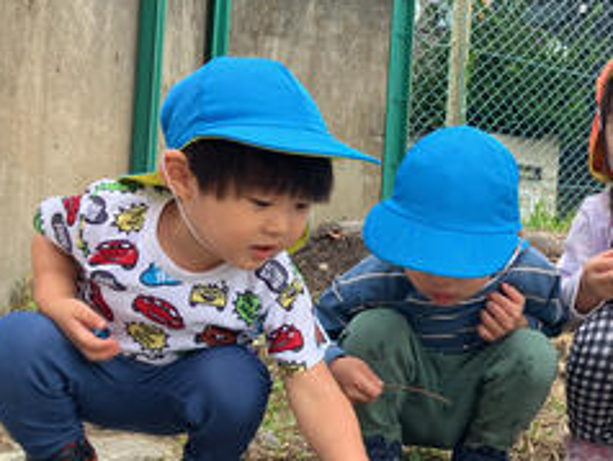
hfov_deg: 39.0
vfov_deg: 30.9
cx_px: 484
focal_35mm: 47
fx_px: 833
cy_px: 252
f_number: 1.8
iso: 25
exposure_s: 1/121
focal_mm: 3.99
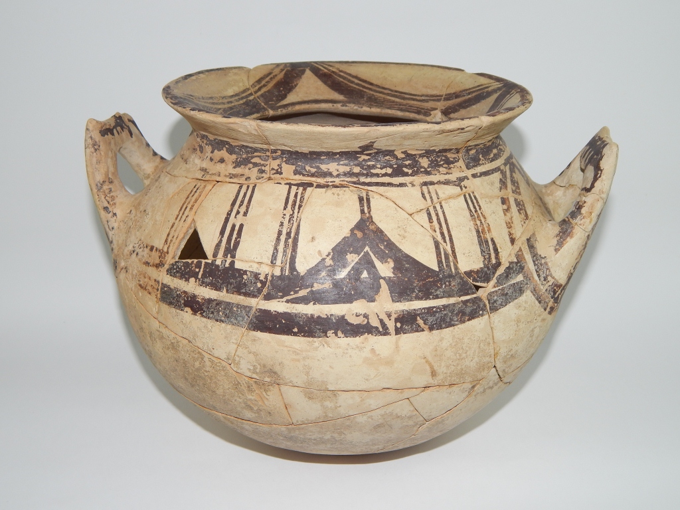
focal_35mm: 38
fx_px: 746
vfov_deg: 37.7
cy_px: 255
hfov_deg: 49.0
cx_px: 340
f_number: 6.9
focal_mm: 6.8
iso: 125
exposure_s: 1/80
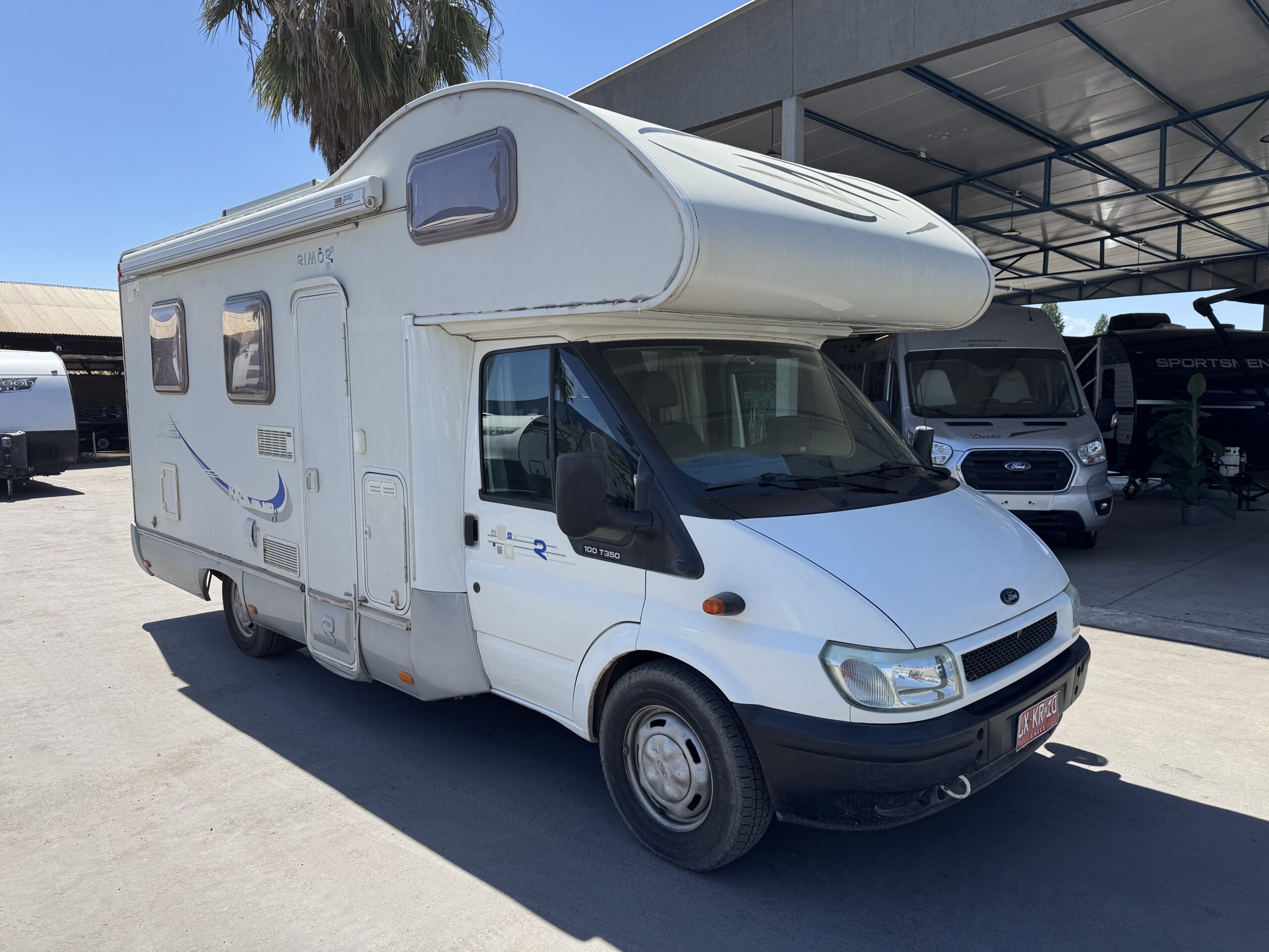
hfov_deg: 71.6
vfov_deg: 56.8
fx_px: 880
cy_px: 476
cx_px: 634
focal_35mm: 24
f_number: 1.78
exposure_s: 1/2710
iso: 80
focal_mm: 6.76
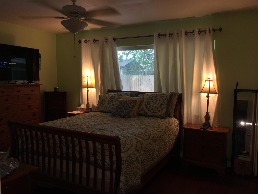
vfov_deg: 48.2
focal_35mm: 29
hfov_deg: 61.7
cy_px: 97
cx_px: 129
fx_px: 216
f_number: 2.2
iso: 25
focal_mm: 4.15
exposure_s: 1/33
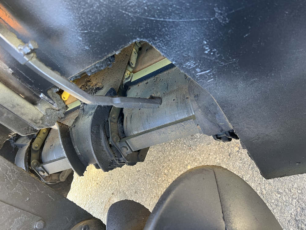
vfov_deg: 53.1
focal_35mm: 26
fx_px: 230
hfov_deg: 67.3
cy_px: 115
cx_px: 153
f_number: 1.5
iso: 200
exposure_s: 1/60
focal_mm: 5.7
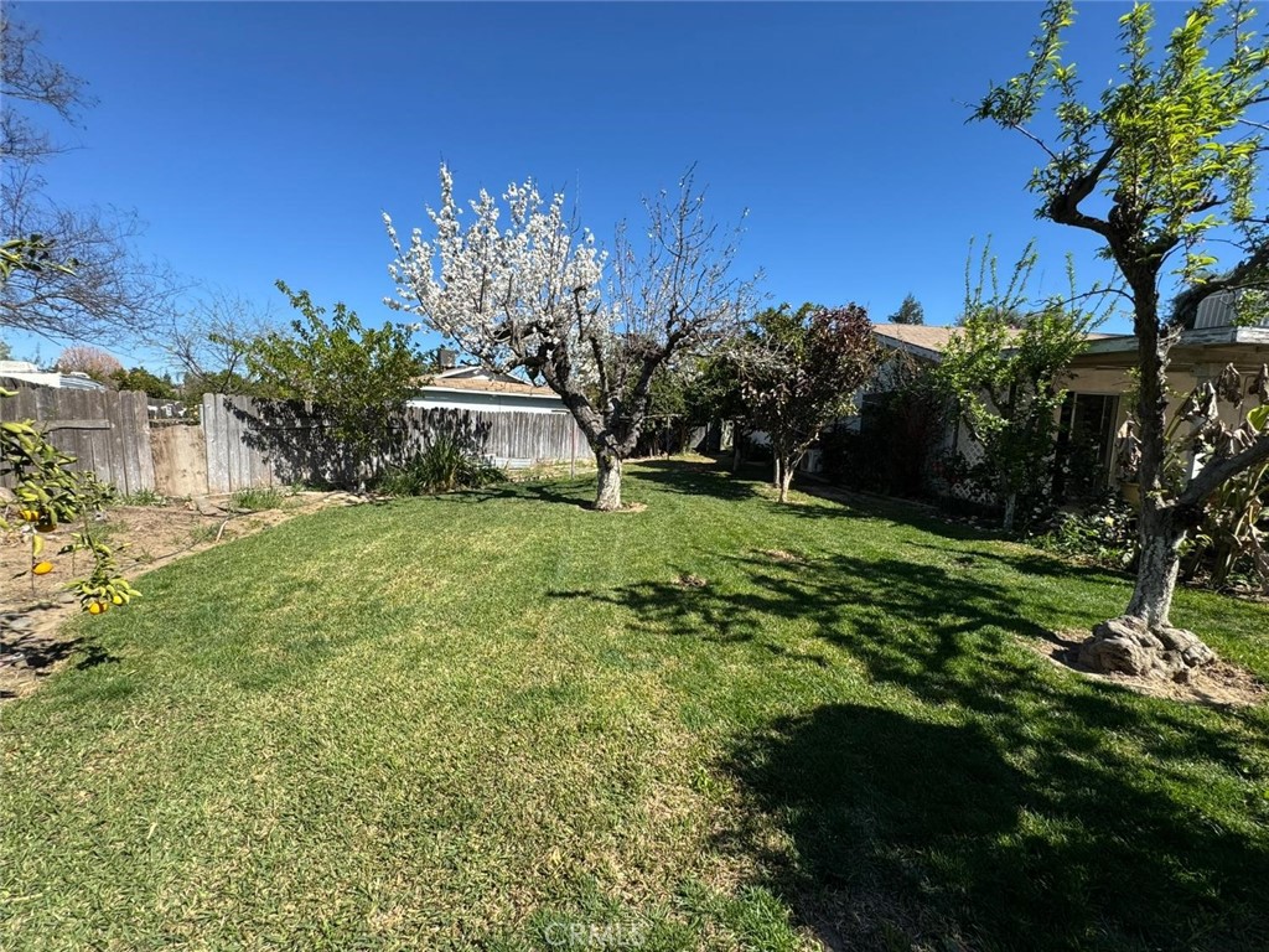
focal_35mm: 14
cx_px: 634
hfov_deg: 102.1
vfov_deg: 85.7
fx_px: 513
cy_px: 476
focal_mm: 2.22
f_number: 2.2
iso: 50
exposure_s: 1/1126
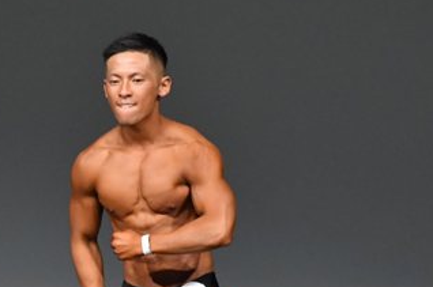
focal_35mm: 915
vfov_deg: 1.5
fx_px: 10989
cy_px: 310
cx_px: 137
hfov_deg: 2.3
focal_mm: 250
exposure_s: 1/400
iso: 4000
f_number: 5.6
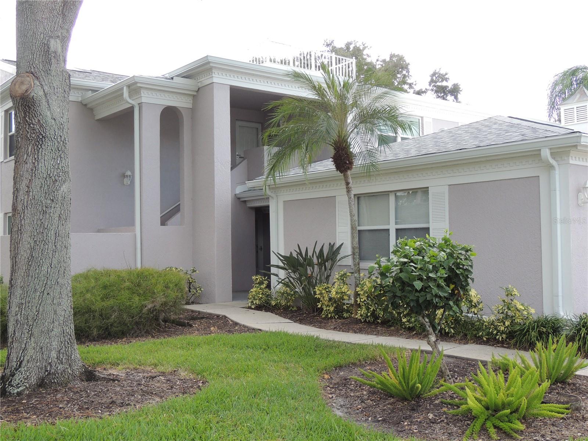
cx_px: 294
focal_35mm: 40
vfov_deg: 36.0
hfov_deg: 46.8
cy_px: 220
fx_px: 679
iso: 140
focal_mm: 7.1
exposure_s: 1/250
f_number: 3.3
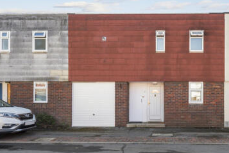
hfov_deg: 80.5
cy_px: 57
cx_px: 144
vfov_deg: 59.5
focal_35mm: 21
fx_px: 131
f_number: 8
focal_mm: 15.5
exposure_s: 1/80
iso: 200
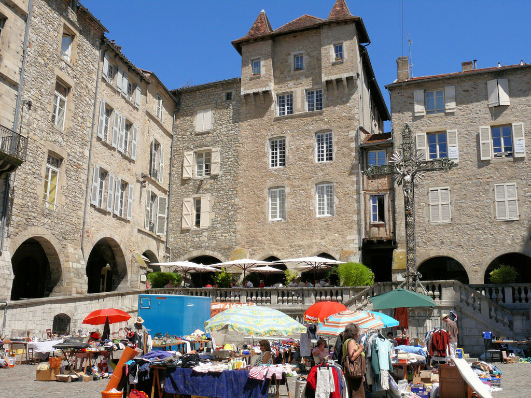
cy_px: 199
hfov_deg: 45.8
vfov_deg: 35.1
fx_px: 629
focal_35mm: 41
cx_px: 266
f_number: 6.3
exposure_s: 1/500
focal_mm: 8.7
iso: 100
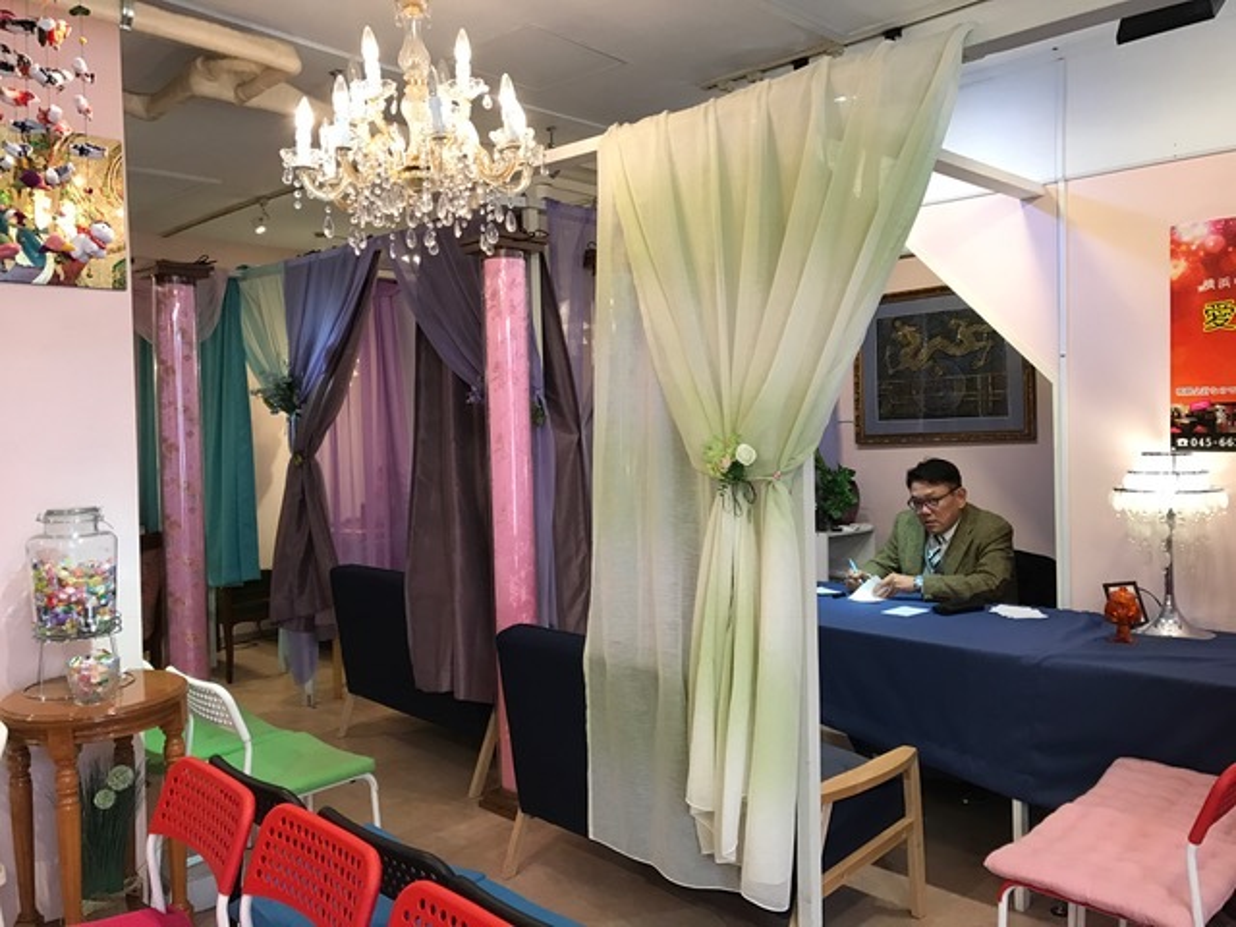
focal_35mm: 28
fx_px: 1000
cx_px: 618
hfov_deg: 63.4
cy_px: 464
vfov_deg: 49.7
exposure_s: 1/33
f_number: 1.8
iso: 40
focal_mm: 3.99
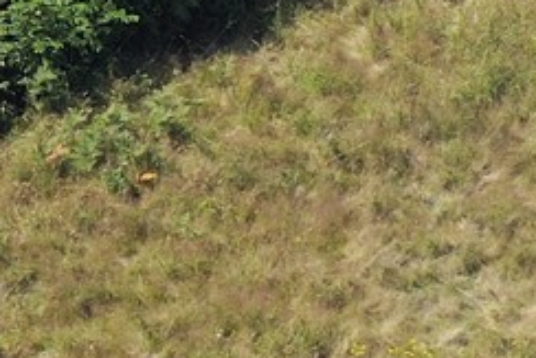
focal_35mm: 1310
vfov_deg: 1.1
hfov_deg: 1.6
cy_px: -479
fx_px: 19515
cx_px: -1096
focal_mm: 200
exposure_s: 1/1000
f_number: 6.3
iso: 400
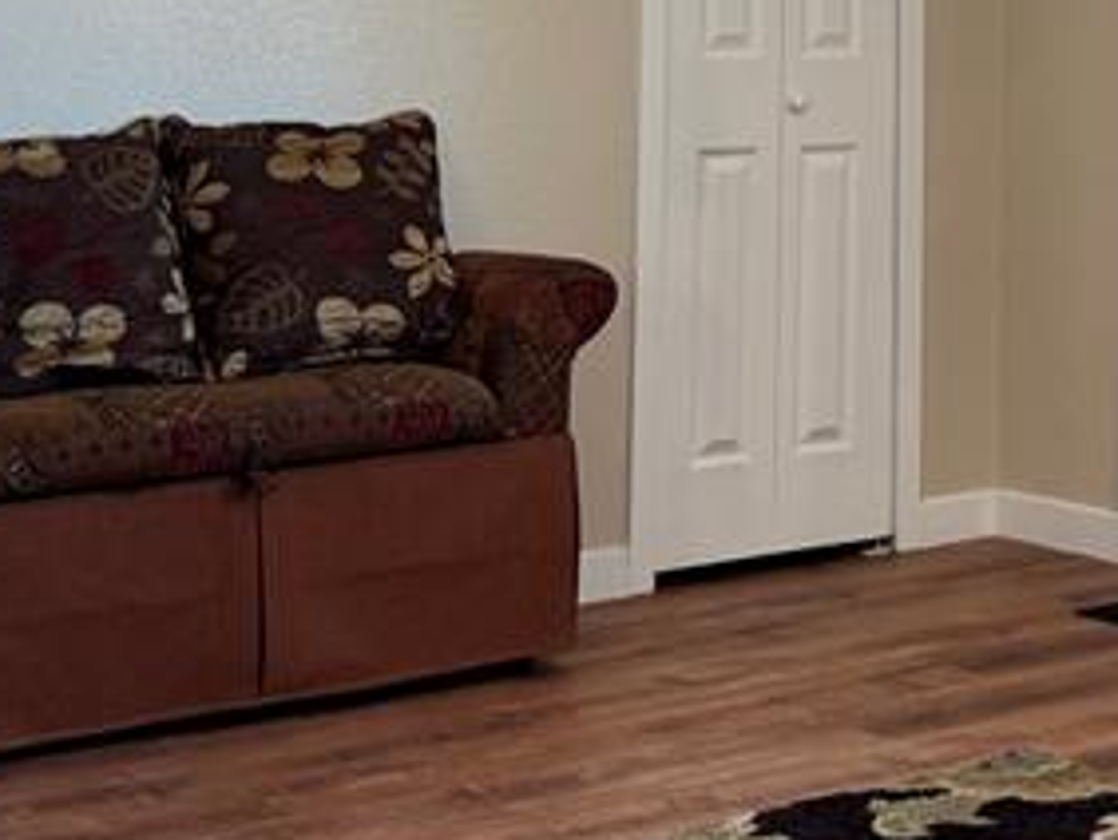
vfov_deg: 16.3
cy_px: -164
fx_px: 2812
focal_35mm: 87
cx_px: 1086
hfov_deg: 21.8
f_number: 1.78
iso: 100
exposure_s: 1/120
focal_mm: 6.76
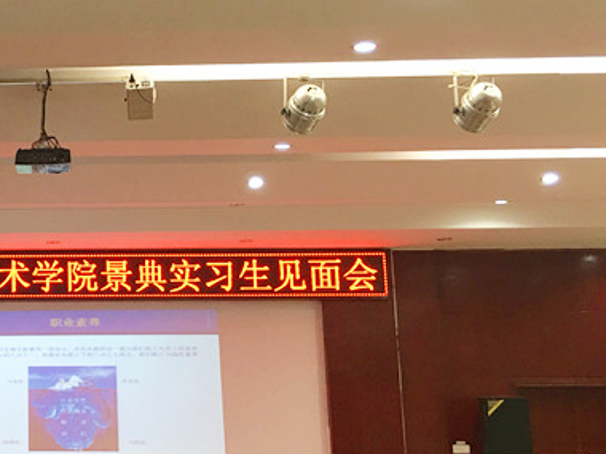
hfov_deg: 29.7
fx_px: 1068
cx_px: 6
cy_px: 212
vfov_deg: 24.0
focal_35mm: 61
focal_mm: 4.15
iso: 50
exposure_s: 1/17
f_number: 2.2
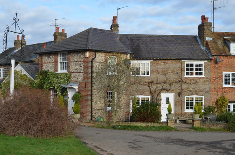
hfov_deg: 36.0
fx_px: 362
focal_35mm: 56
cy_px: 77
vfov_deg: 24.3
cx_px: 113
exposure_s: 1/250
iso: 140
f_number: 8
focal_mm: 35
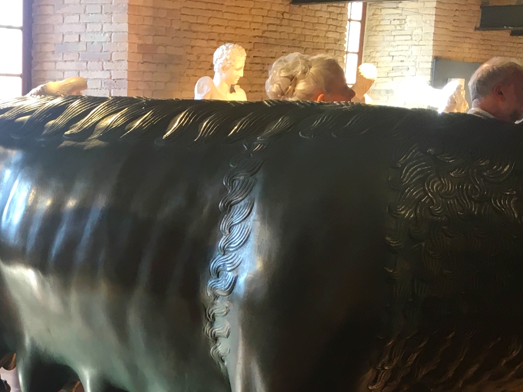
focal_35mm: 72
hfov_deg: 26.2
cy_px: 443
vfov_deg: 19.5
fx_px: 1088
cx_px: 60
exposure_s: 1/33
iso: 32
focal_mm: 4.15
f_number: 2.2
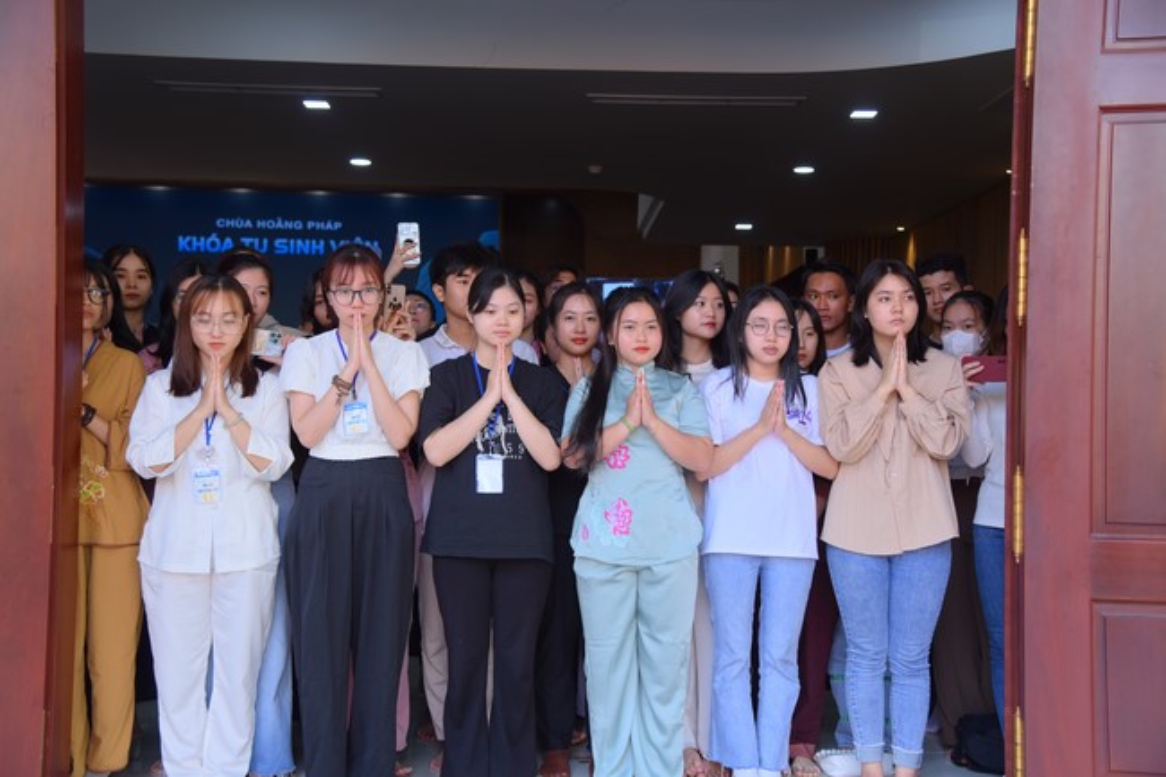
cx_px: 583
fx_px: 1489
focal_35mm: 46
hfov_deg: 42.8
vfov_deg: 29.2
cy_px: 388
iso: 200
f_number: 5
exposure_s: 1/100
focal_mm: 46
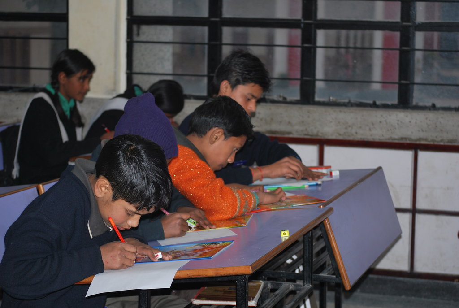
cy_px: 154
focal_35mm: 90
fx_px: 1150
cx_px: 230
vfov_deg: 15.3
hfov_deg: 22.6
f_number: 4.2
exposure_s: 1/60
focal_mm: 60
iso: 200
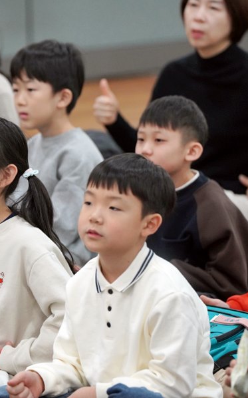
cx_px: -4
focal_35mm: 307
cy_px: 199
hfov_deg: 4.3
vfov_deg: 6.8
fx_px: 3325
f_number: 4
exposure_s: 1/250
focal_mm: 200
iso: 3200
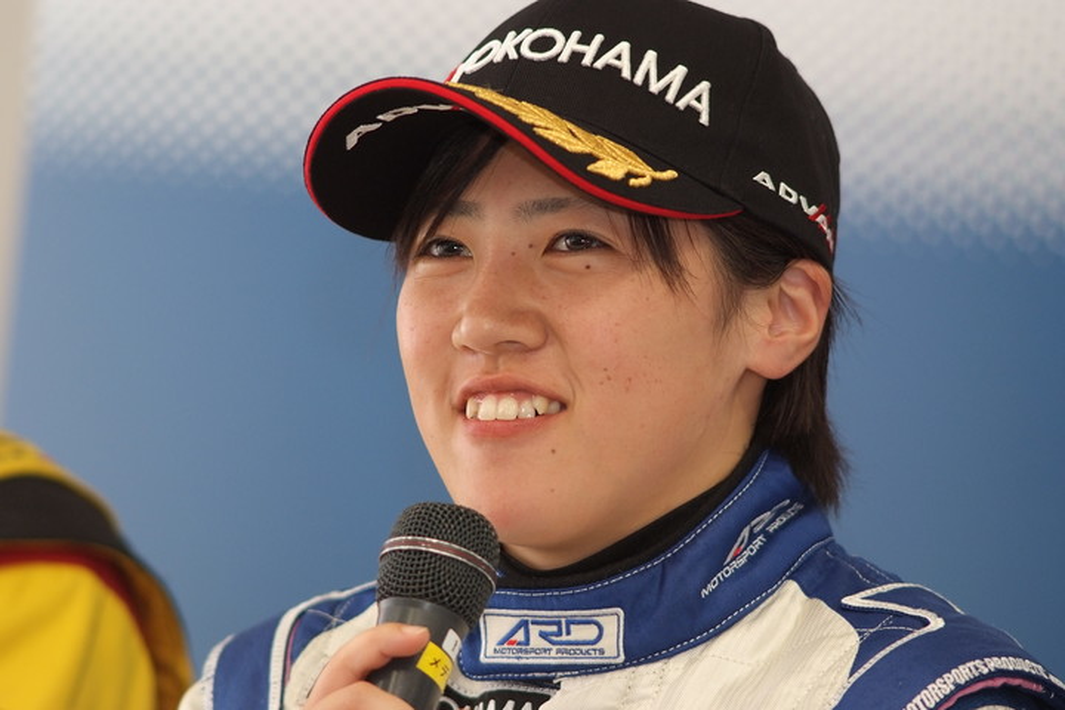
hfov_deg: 7.6
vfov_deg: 5.1
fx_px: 7987
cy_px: 355
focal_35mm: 270
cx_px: 532
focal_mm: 180
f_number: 2.8
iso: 800
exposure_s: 1/125
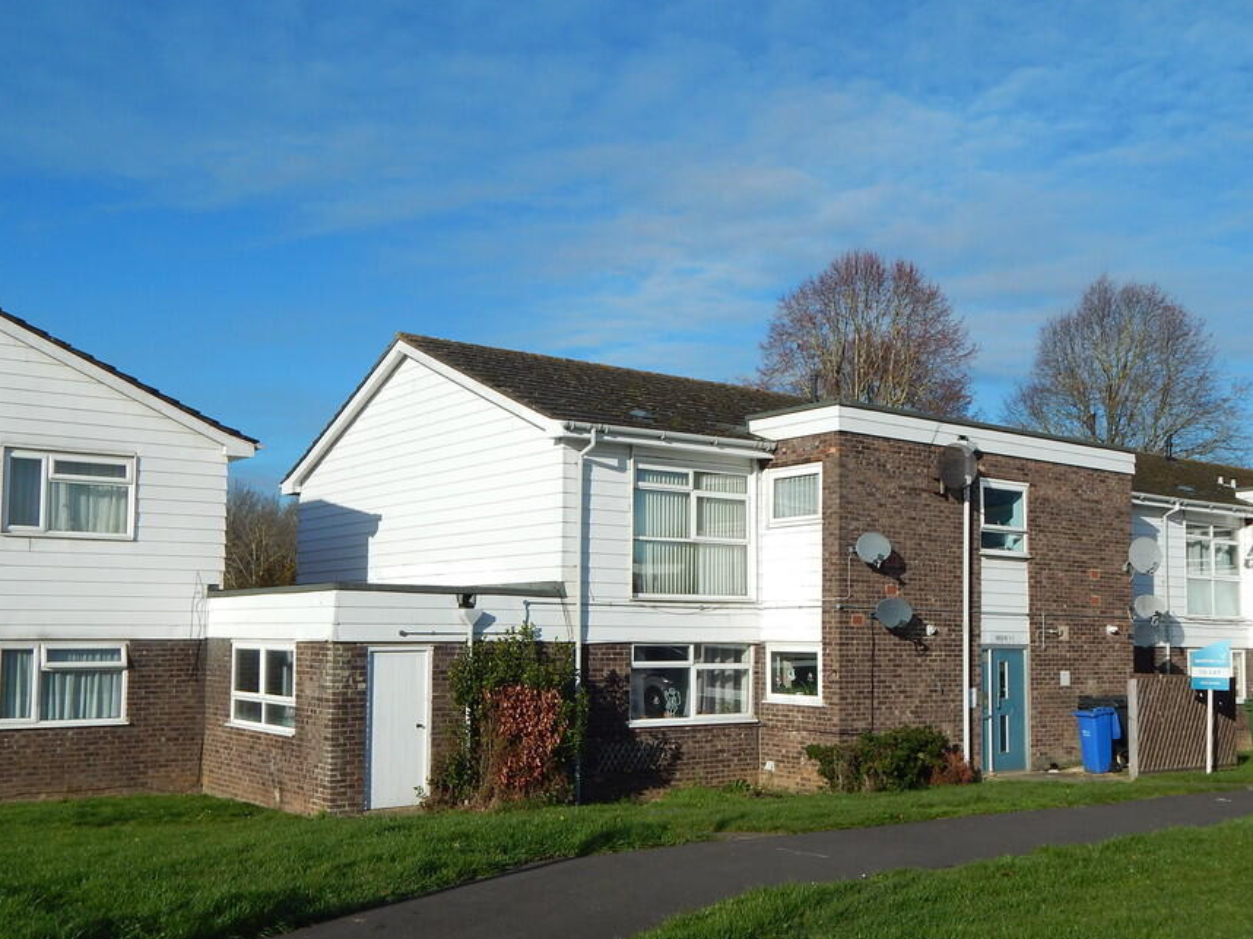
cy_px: 540
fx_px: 1339
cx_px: 624
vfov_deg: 38.6
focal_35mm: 37
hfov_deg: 50.2
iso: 125
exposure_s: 1/640
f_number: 6.5
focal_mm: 5.6
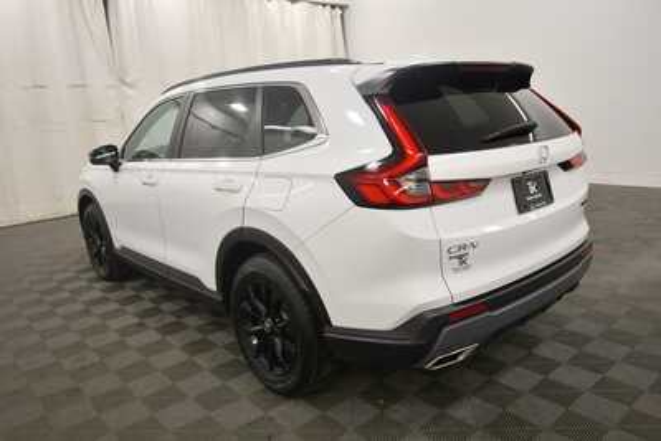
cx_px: 330
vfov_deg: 48.0
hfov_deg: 67.4
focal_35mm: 27
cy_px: 220
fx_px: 496
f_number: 5.6
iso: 800
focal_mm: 18
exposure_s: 1/200
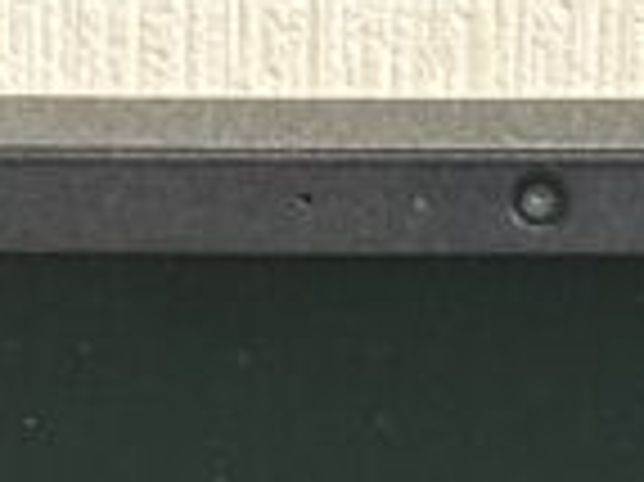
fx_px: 6394
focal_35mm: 344
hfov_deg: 5.8
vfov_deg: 4.1
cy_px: 1671
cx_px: 455
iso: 400
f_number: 1.78
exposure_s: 1/25
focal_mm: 6.86
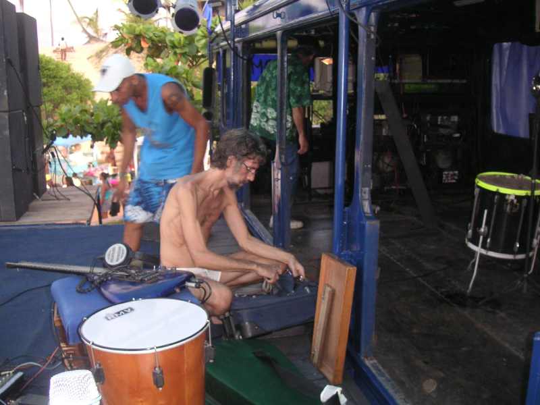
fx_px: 593
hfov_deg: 49.0
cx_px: 270
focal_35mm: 38
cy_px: 202
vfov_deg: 37.7
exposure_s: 1/45
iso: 160
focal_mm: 6
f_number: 2.8
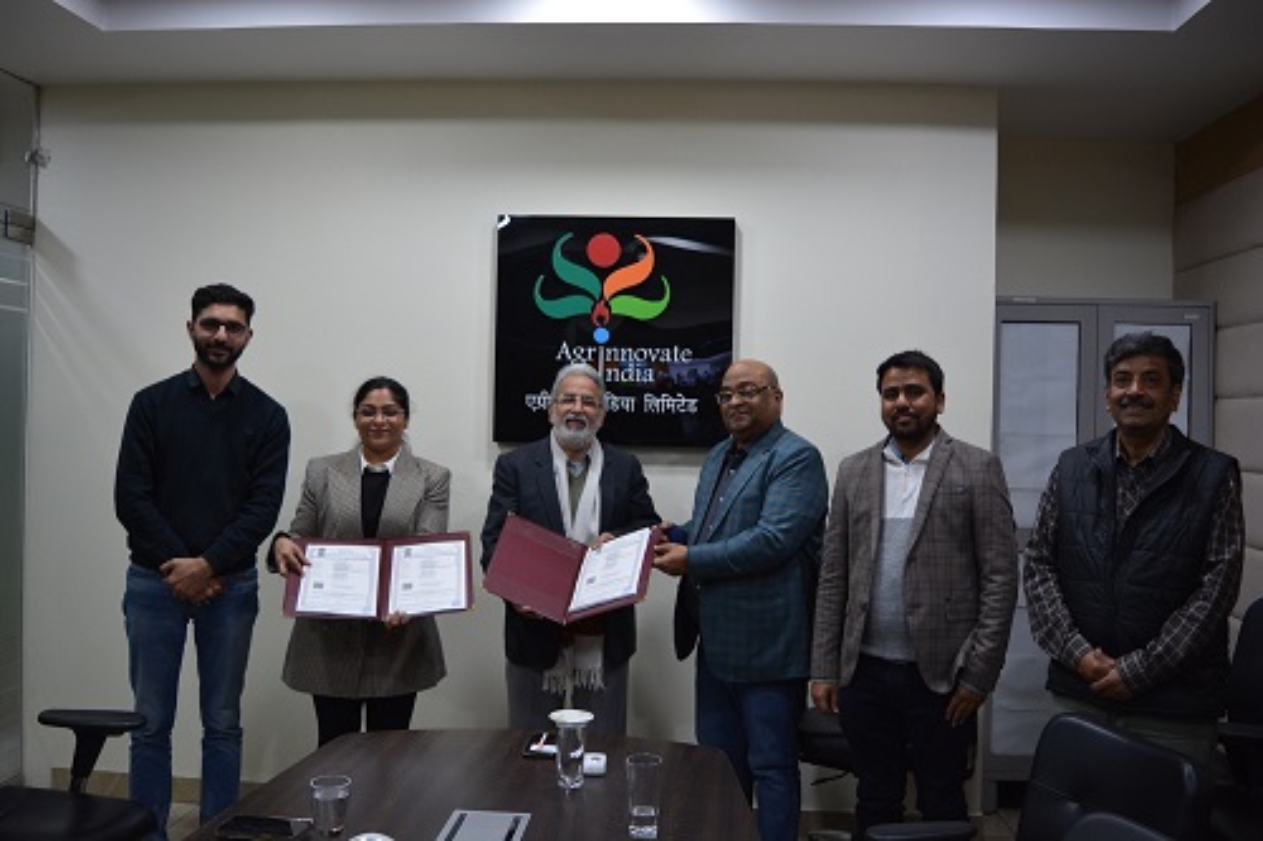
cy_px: 420
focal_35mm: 33
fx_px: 1157
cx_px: 632
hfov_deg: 57.2
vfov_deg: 39.9
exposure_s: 1/60
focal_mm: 22
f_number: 4
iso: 500
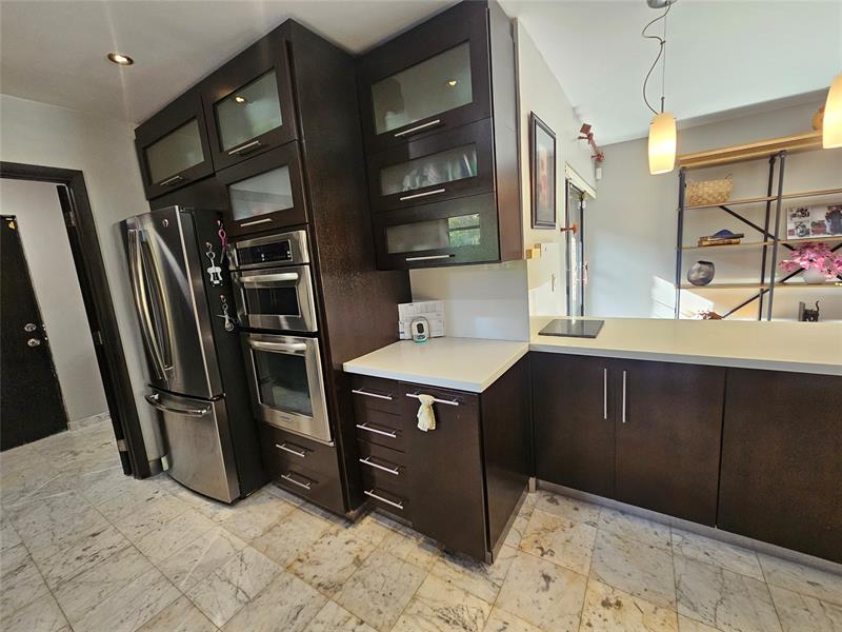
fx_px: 316
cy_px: 316
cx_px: 421
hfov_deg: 106.2
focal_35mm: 13
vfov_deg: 89.9
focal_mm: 2.2
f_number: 2.2
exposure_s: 1/60
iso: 250
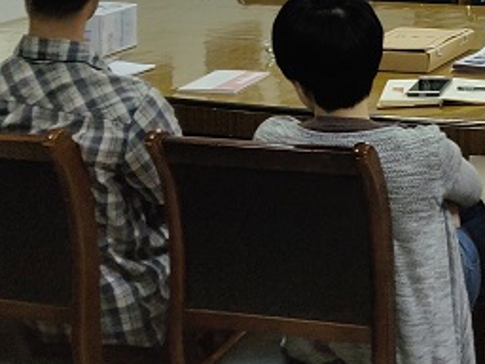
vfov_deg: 15.1
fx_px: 1261
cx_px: 606
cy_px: -190
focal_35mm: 90
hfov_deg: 20.2
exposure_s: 1/33
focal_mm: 4.25
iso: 250
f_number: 1.7
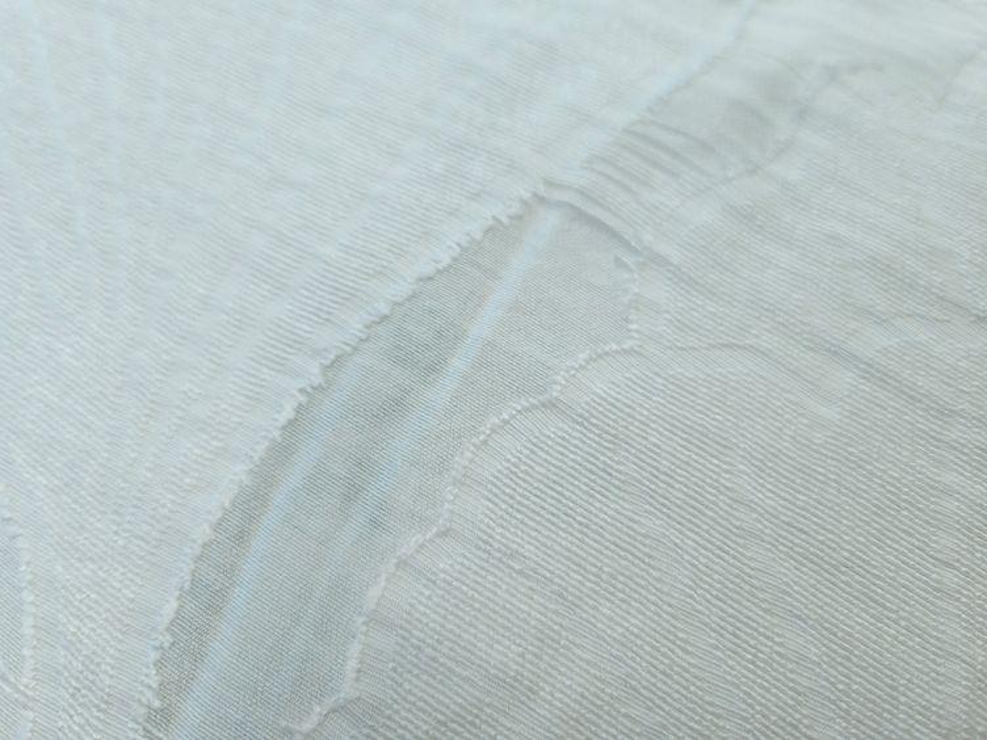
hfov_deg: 71.6
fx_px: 684
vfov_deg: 56.8
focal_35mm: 24
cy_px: 370
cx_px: 494
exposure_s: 1/90
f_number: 1.8
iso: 125
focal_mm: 5
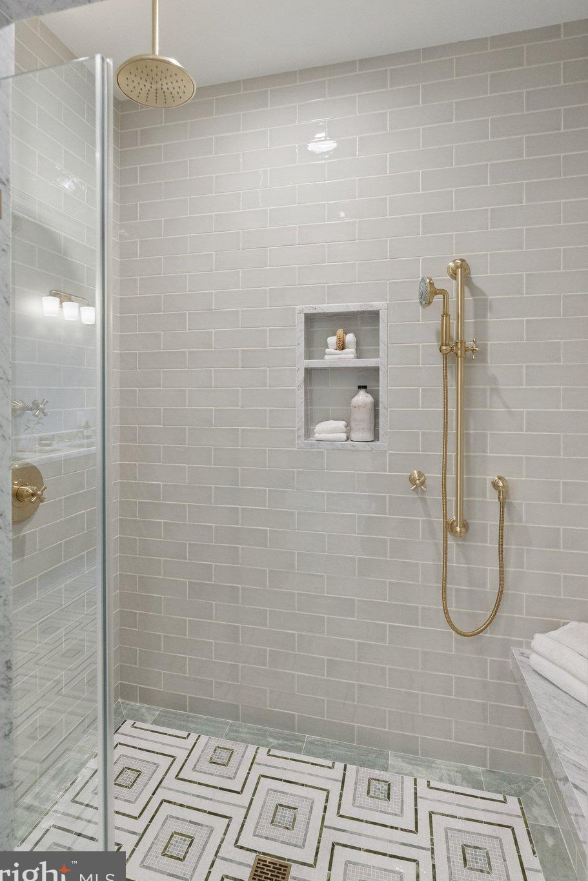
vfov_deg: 88.1
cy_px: 409
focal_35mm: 19
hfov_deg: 65.8
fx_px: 454
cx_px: 295
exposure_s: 1/160
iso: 2500
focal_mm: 16.5
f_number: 5
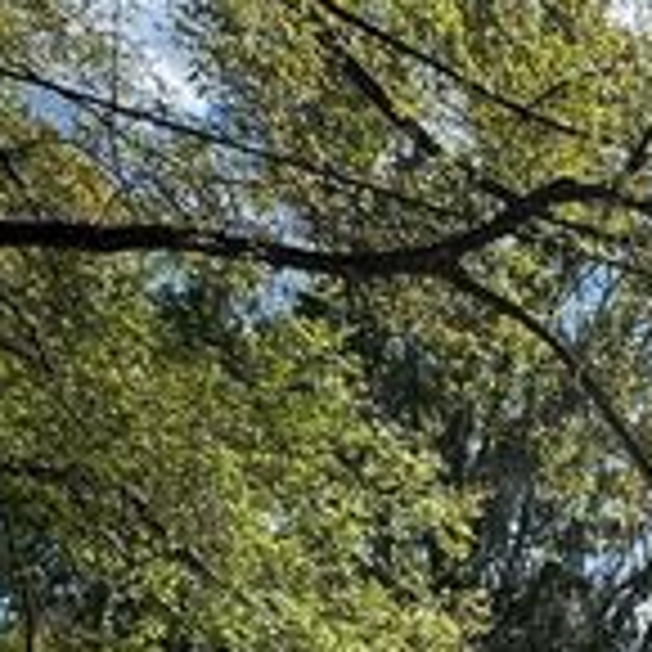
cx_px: 1039
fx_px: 1215
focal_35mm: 57
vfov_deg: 26.3
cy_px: 812
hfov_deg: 22.9
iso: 50
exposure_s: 1/980
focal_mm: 2.22
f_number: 2.2
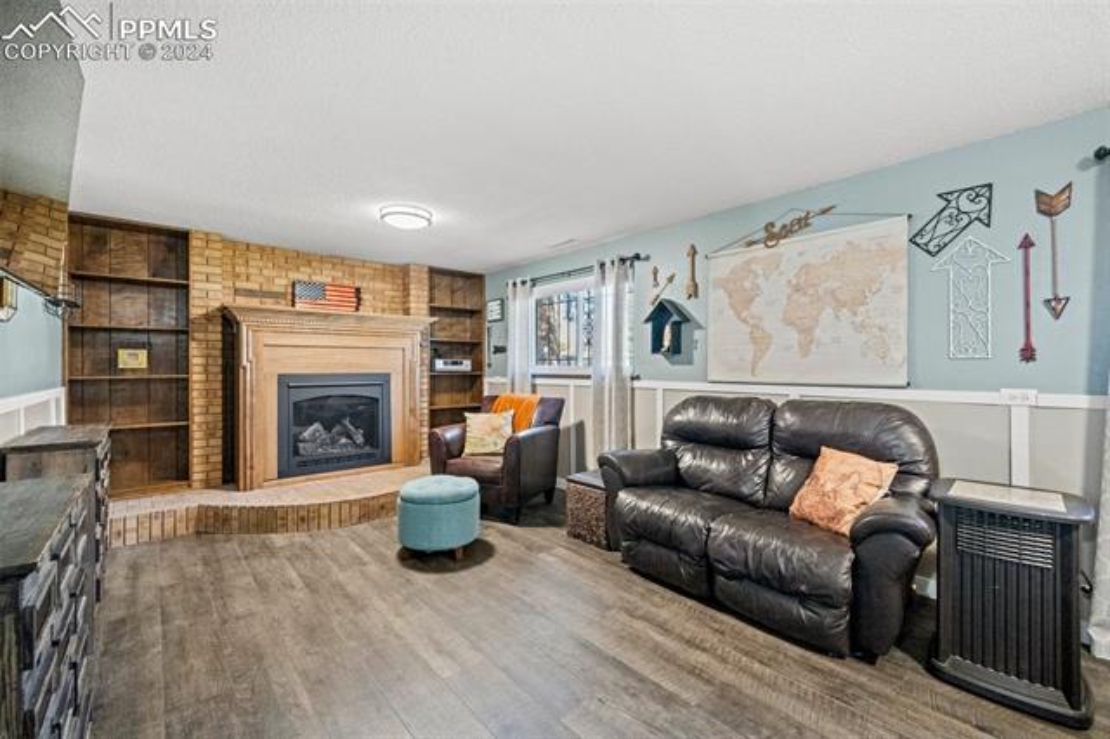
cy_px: 370
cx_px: 555
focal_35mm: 14
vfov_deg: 81.1
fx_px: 431
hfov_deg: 104.3
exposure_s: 1/13
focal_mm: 14
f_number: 10
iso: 12800
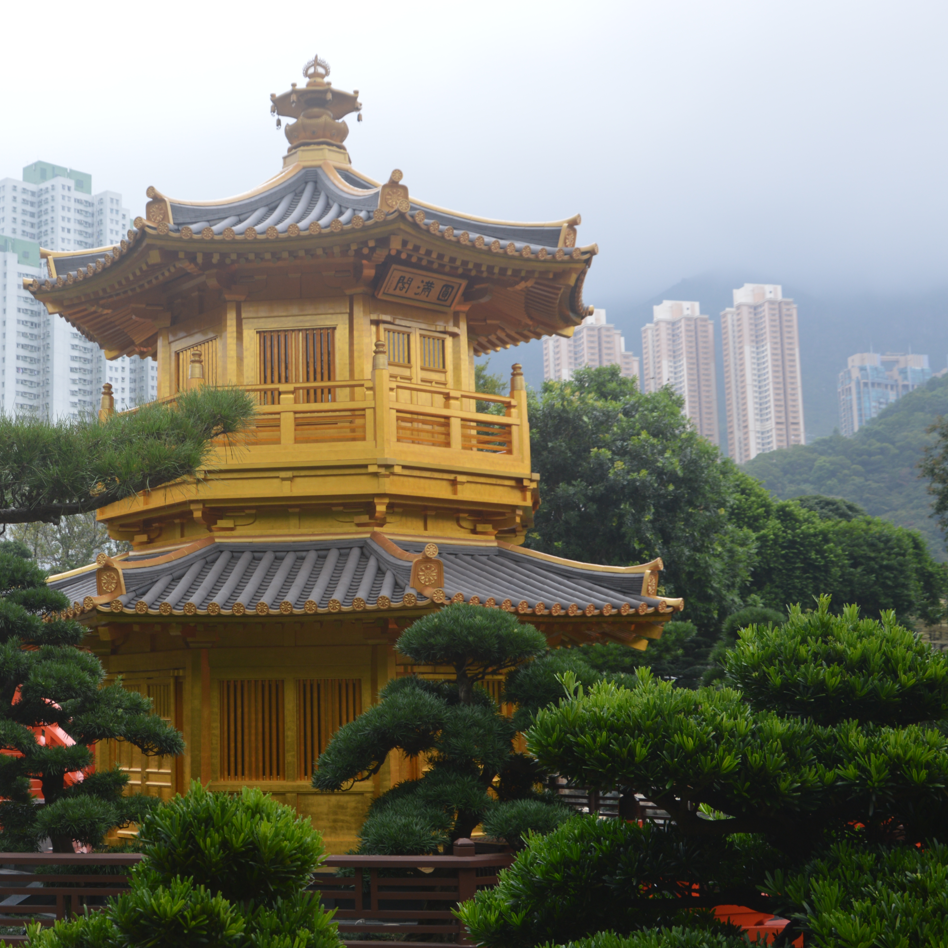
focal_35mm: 49
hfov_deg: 34.4
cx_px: 278
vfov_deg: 34.9
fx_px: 1507
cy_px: 469
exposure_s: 1/125
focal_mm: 25
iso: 100
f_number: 5.6
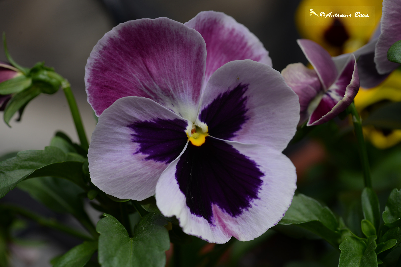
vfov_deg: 13.1
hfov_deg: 19.4
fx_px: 1170
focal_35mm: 105
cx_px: 200
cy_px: 134
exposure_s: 1/200
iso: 200
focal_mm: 105
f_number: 16
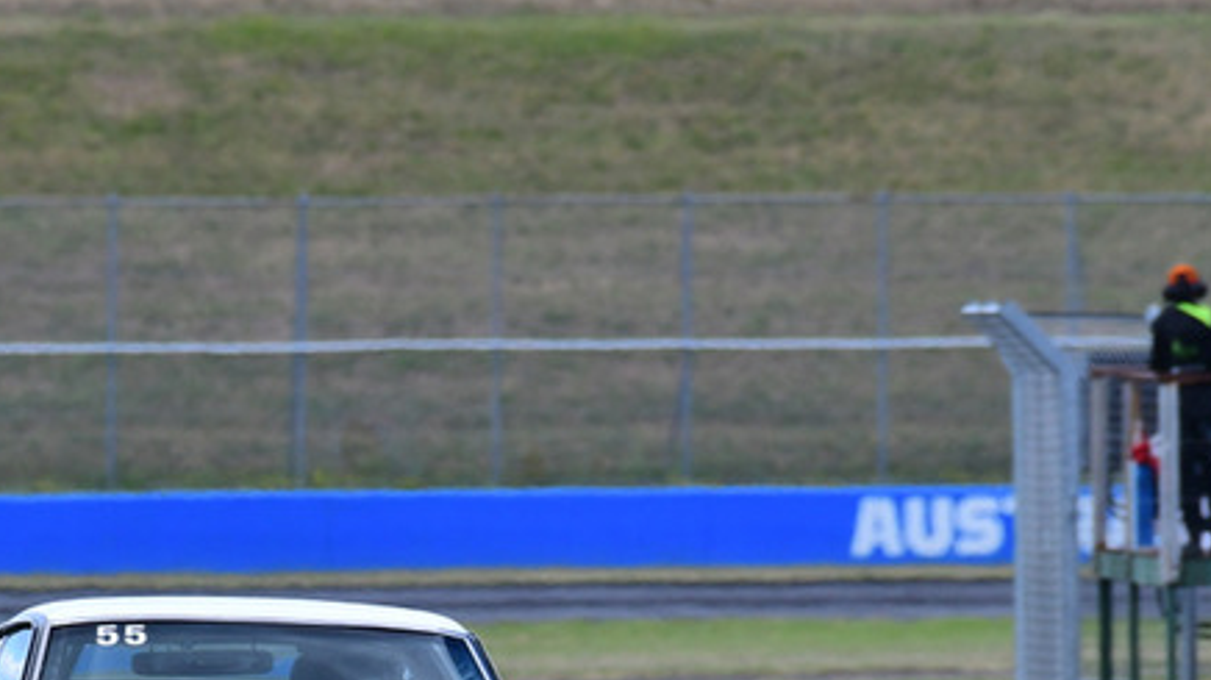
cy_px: 638
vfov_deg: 0.8
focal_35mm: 1442
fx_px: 46293
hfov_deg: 1.5
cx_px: 339
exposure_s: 1/640
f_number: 10
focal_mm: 500
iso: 640
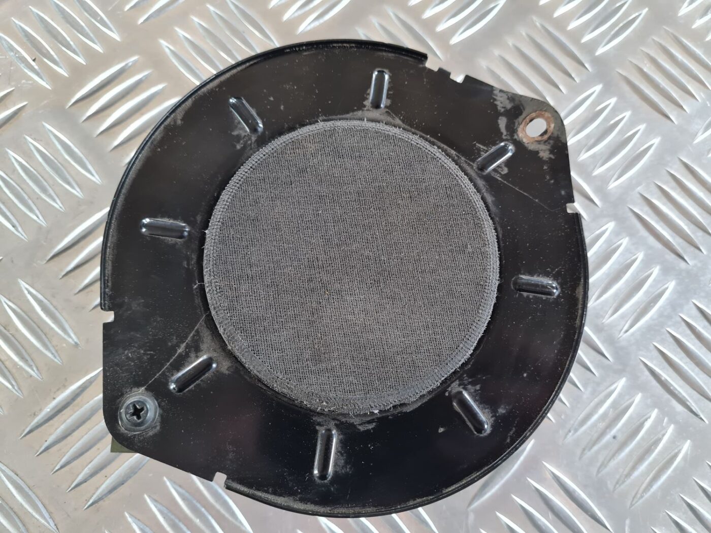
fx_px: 534
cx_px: 356
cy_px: 266
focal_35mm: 26
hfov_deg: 67.3
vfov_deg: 53.1
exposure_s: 1/50
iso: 320
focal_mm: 5.4
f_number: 1.8
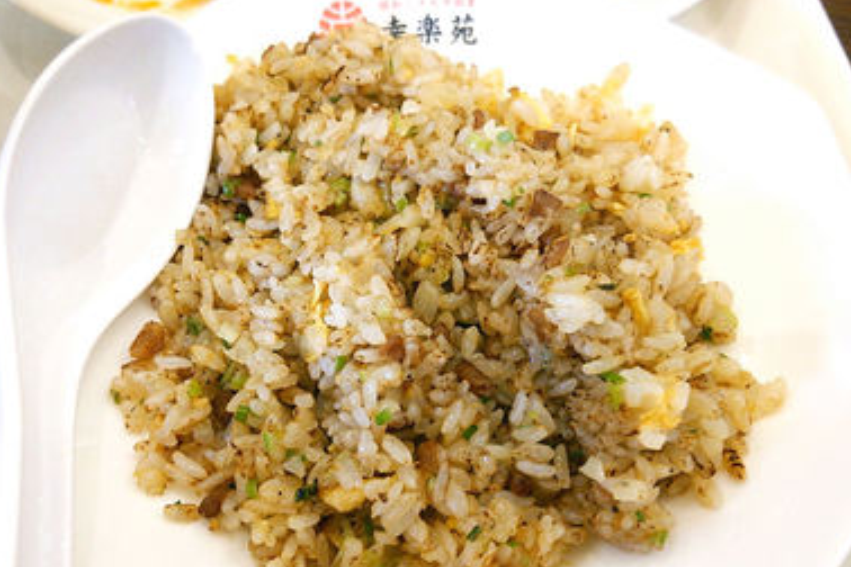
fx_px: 780
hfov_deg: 57.2
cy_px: 313
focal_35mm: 33
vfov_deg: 39.9
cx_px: 403
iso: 80
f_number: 1.94
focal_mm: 4.06
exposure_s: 1/50
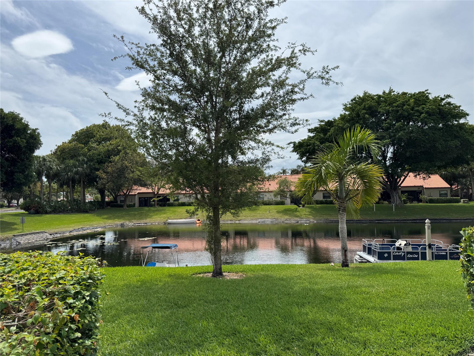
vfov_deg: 56.8
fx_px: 329
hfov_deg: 71.6
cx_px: 237
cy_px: 178
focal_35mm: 24
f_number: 1.78
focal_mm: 6.76
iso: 80
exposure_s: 1/7092
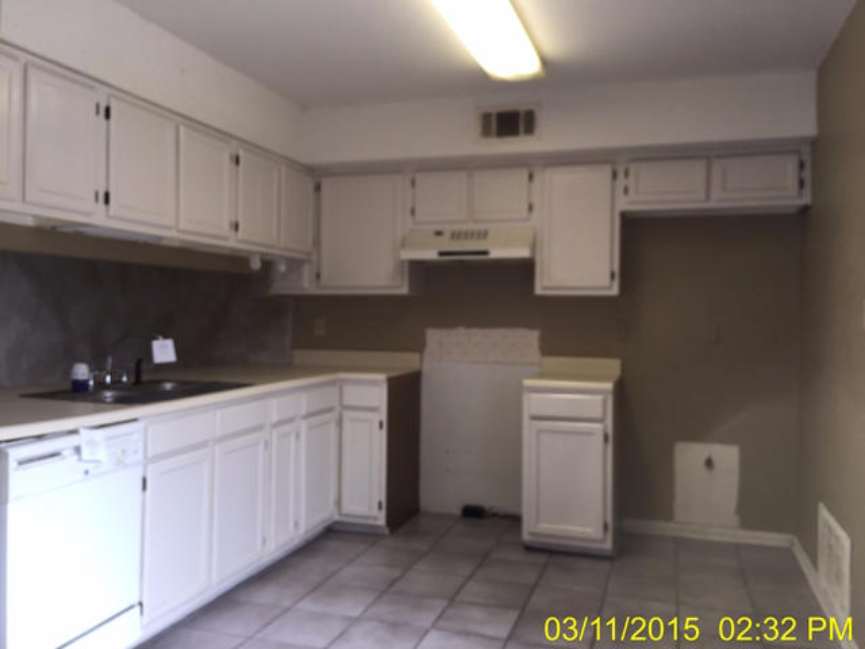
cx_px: 432
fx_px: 725
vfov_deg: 48.2
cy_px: 324
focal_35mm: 29
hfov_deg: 61.7
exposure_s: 1/32
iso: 32
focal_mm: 4.15
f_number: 2.2
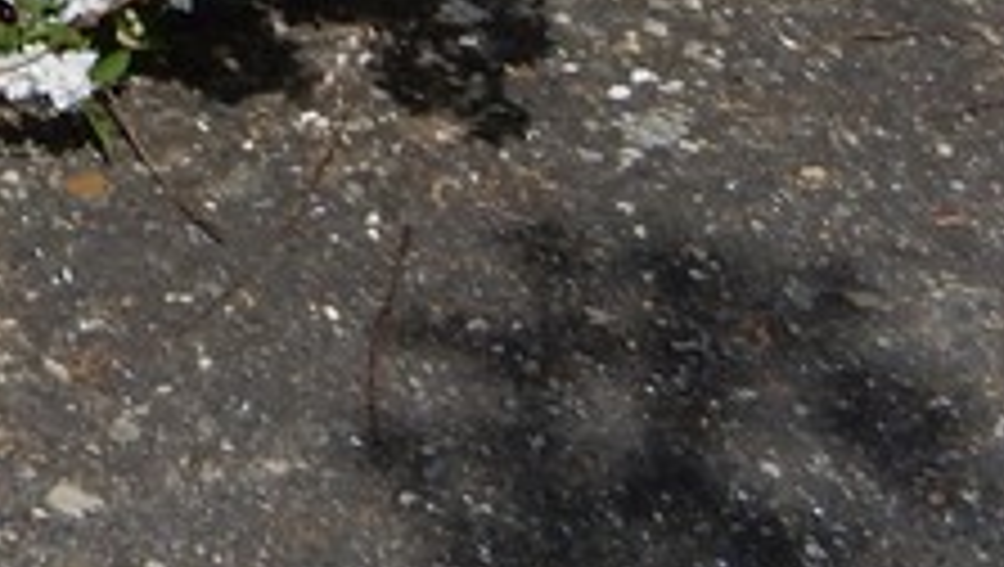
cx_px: -725
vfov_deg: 6.4
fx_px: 4797
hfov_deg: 11.2
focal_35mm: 180
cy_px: -914
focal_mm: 6.4
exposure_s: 1/1250
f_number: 4
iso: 125
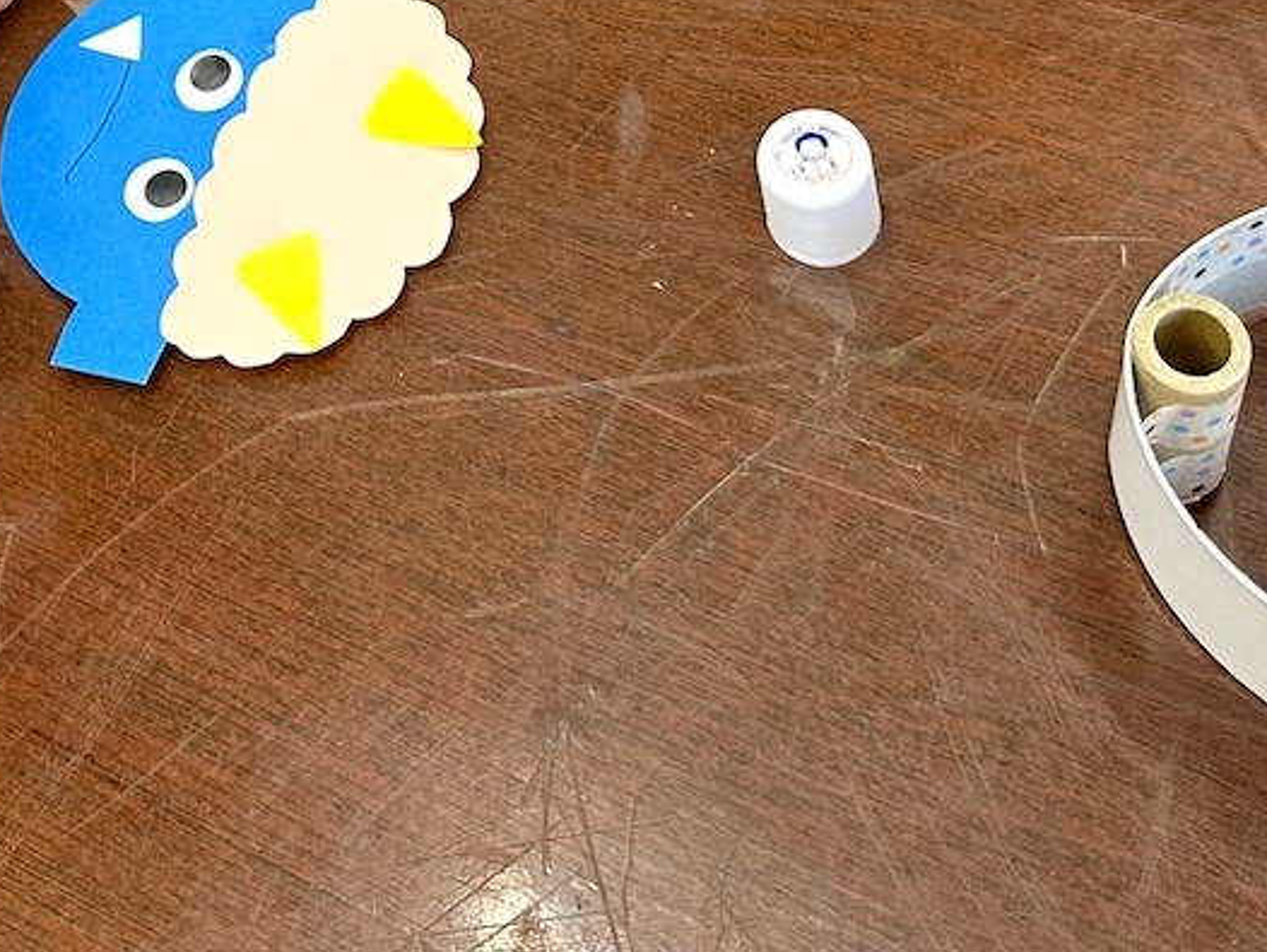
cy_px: -321
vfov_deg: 18.6
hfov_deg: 26.1
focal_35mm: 73
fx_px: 2673
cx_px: 234
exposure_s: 1/121
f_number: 1.78
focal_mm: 6.86
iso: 160
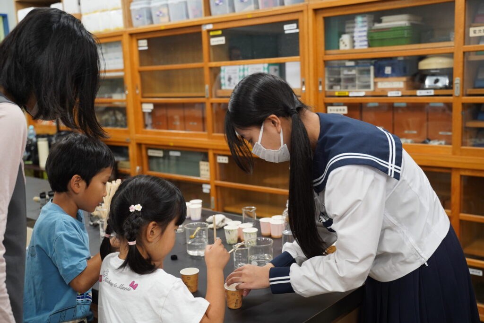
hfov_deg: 49.5
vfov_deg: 34.2
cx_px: 242
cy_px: 162
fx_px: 524
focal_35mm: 39
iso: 1600
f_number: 3.5
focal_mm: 39
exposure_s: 1/160
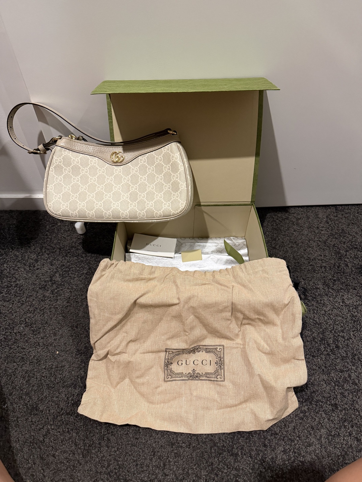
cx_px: 181
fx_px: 335
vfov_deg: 71.6
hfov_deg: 56.8
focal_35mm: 24
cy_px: 241
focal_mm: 6.76
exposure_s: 1/50
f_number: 1.78
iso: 800
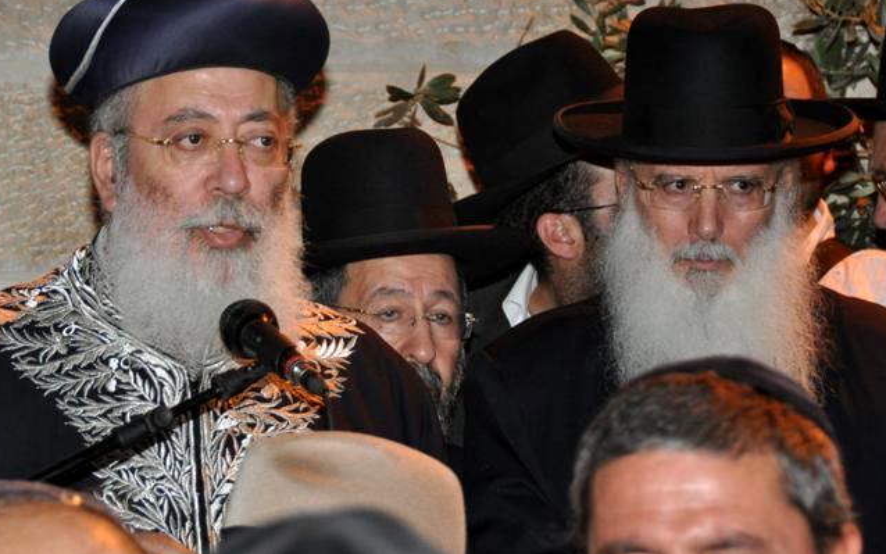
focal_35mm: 184
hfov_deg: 11.4
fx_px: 4439
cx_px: 275
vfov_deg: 7.1
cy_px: 154
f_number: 5
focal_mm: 75
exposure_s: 1/60
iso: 800
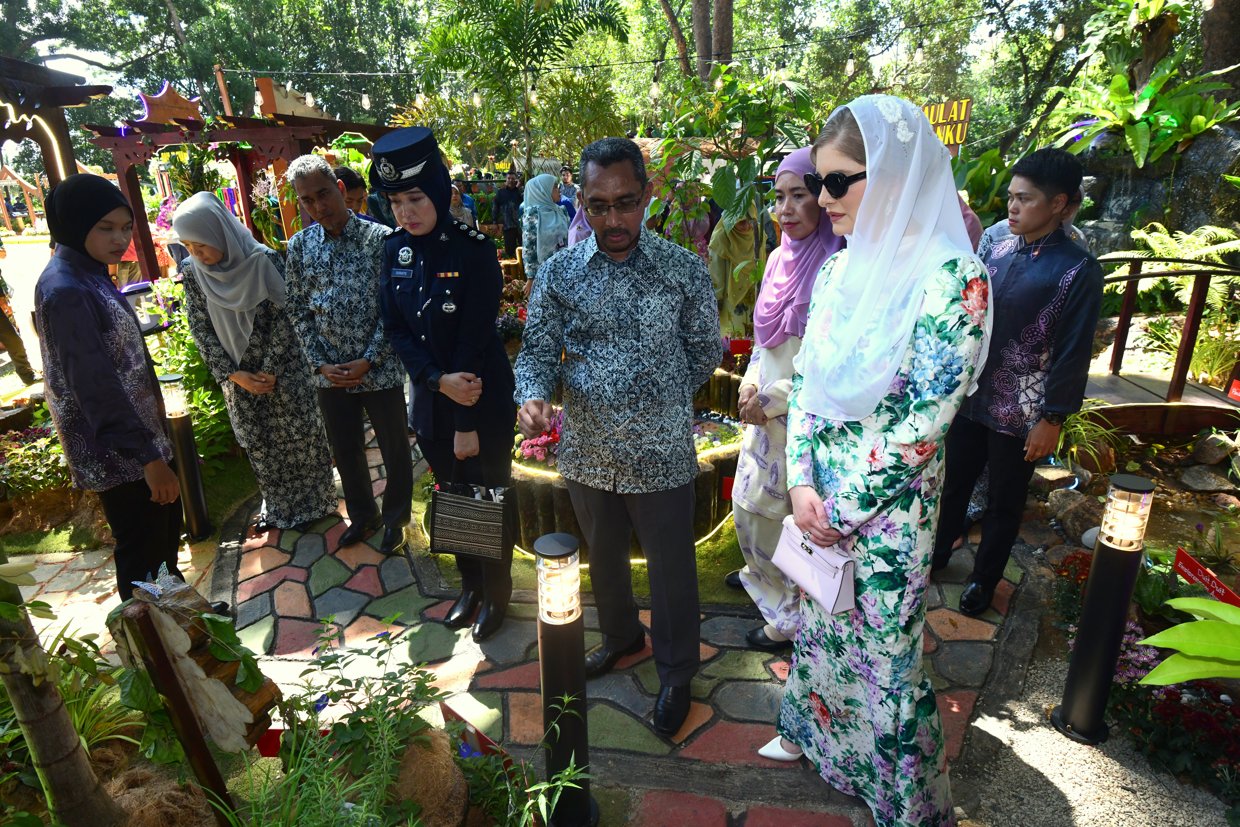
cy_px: 414
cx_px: 620
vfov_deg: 64.6
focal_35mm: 19
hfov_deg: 86.9
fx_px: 654
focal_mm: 19
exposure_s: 1/250
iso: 1250
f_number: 10
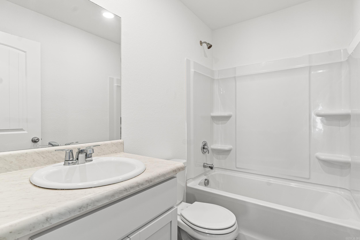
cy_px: 120
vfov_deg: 67.4
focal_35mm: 18
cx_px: 180
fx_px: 180
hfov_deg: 90.0
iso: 250
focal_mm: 12
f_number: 9
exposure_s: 1/5
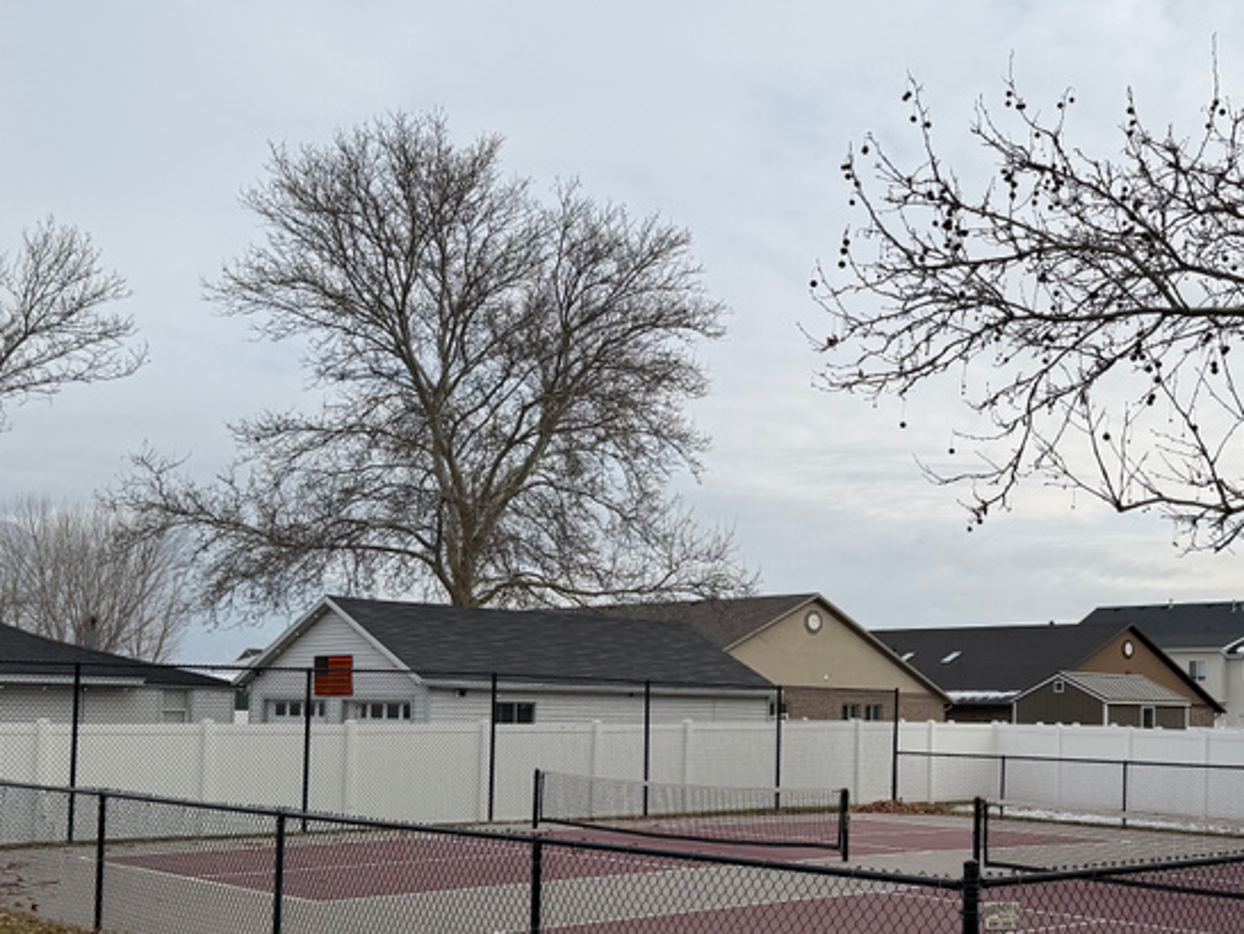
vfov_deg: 32.0
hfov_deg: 41.0
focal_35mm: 45
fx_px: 1618
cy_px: 620
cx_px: 907
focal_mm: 6.76
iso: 80
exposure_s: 1/5319
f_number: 1.78
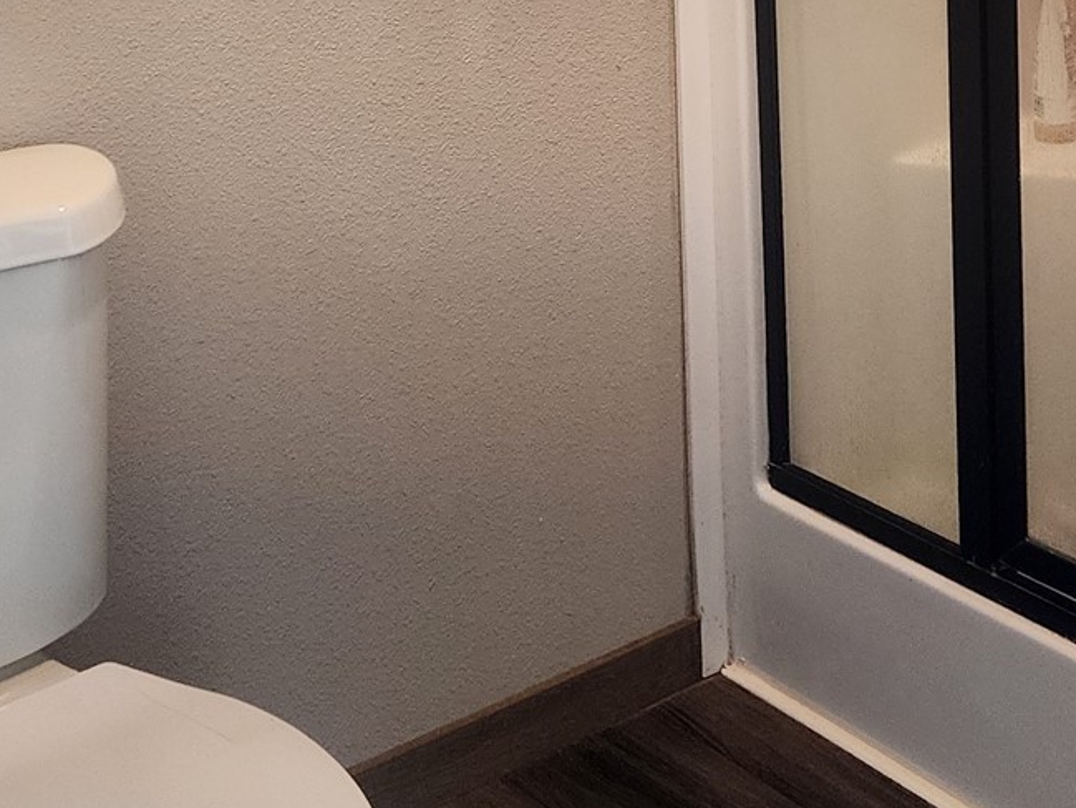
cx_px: 708
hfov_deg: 28.4
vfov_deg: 20.3
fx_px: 2114
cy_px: -158
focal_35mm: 68
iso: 200
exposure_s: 1/180
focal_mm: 6.4
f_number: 1.8
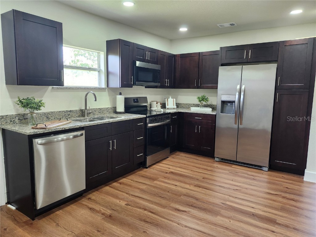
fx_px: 210
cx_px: 158
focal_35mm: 23
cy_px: 118
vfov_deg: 58.9
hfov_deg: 73.9
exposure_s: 1/120
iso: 320
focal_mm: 5.54
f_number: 1.8
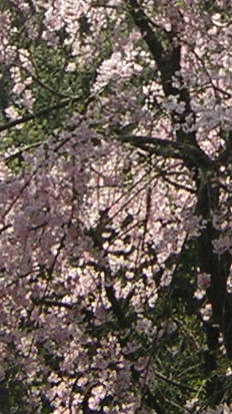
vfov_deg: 14.1
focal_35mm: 152
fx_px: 1664
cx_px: 320
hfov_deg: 7.9
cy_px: 79
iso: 50
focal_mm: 4.7
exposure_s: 1/190
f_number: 5.2
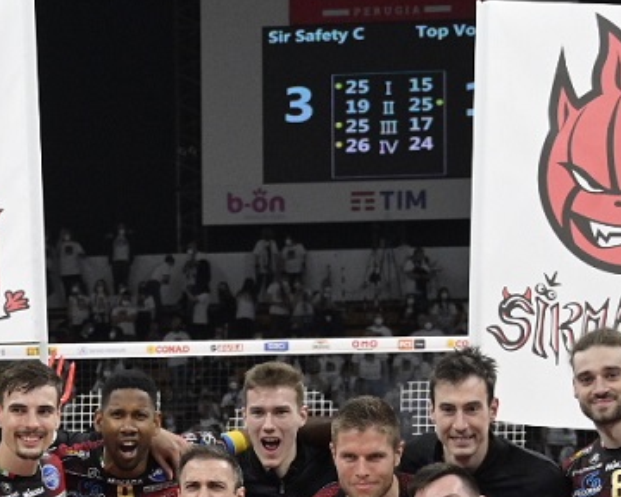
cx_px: 159
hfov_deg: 15.3
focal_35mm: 125
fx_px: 2297
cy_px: 654
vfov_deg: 12.0
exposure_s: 1/1000
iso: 2500
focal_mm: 37
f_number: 4
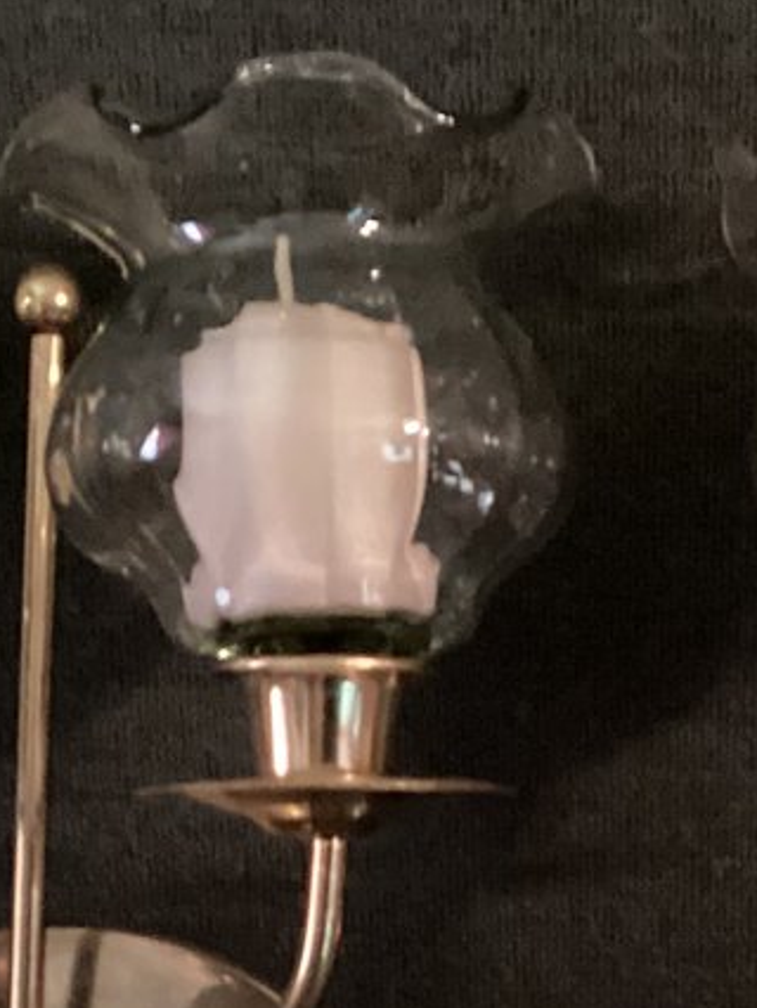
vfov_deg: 17.7
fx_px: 3204
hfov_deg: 13.4
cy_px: 794
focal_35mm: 110
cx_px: 661
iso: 640
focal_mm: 3.3
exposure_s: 1/15
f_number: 2.4
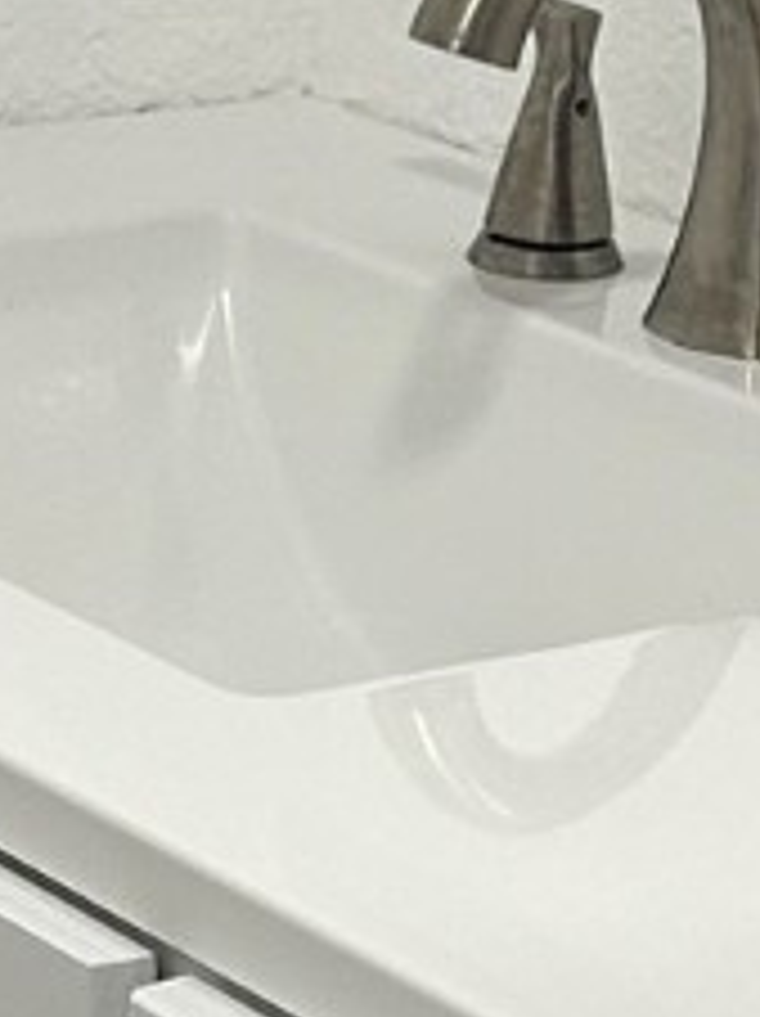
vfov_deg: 11.1
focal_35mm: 177
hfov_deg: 8.4
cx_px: 229
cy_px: 886
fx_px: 5191
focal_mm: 5.7
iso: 125
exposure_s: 1/120
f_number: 1.5
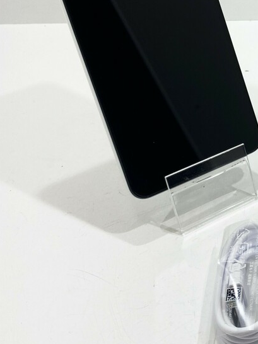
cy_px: 89
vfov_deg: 31.2
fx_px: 607
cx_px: 284
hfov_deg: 22.6
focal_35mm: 61
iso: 32
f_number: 1.8
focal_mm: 4.25
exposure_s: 1/235
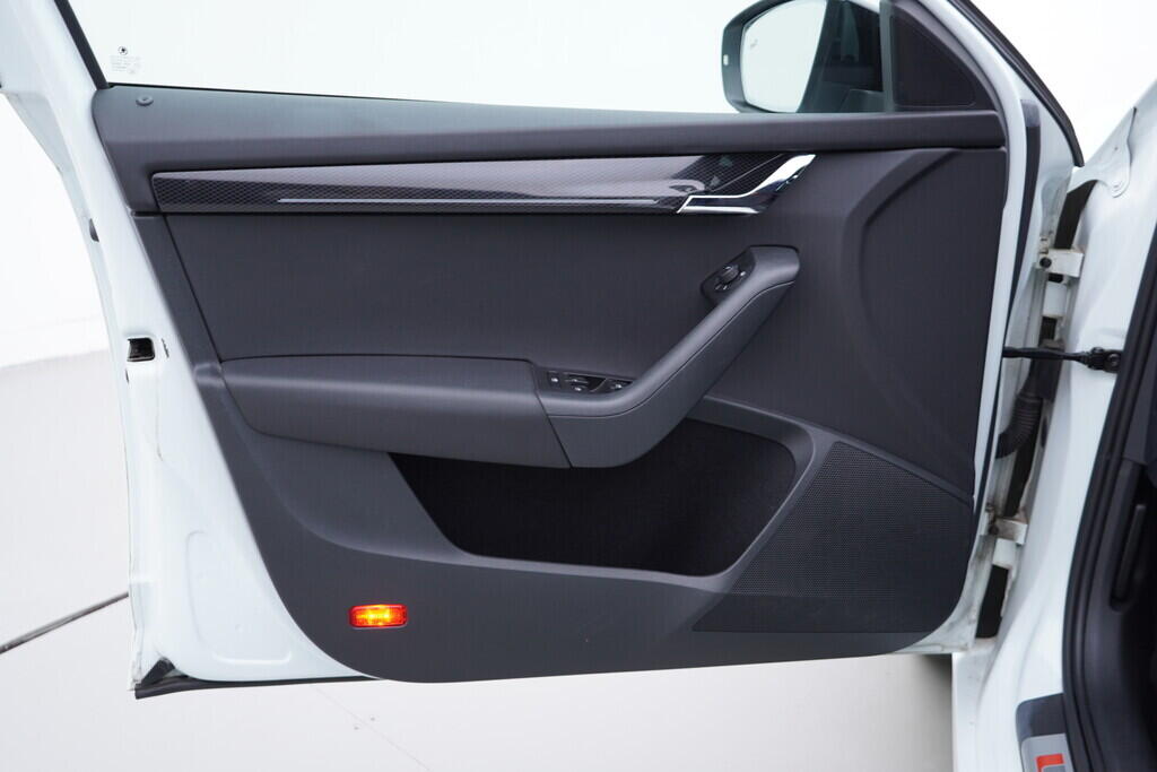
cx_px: 578
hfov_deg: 53.1
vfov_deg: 36.9
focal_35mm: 36
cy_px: 386
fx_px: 1157
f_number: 3.2
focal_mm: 24
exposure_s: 1/50
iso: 125
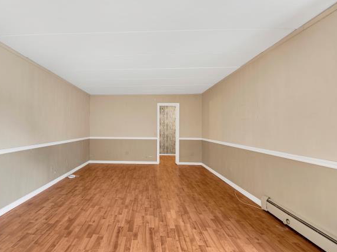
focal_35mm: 15
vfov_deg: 82.2
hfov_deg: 97.7
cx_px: 140
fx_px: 145
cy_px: 125
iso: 100
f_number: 8
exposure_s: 1/1.25
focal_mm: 8.5
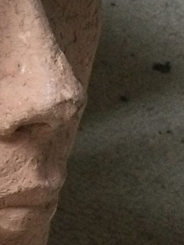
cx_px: -156
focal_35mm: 143
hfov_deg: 9.8
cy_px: 94
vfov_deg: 13.8
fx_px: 1013
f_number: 2.4
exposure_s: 1/33
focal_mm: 3.3
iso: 160
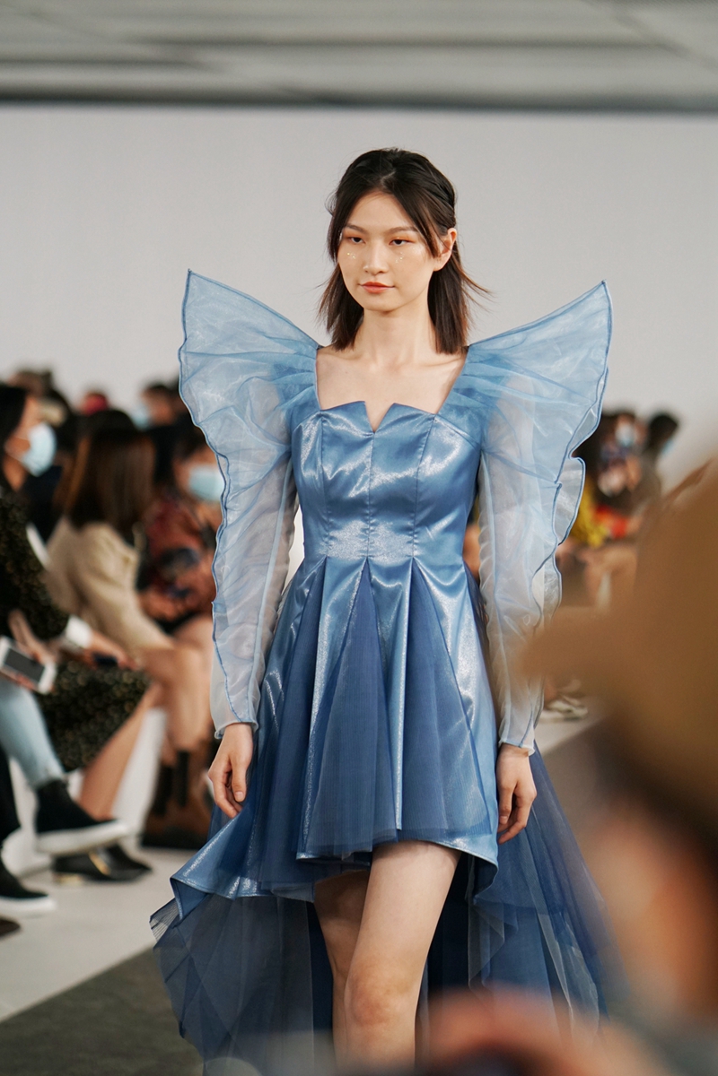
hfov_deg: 10.8
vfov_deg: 16.1
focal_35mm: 128
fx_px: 3814
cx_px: 359
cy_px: 538
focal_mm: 85
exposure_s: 1/1500
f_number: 1.8
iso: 640
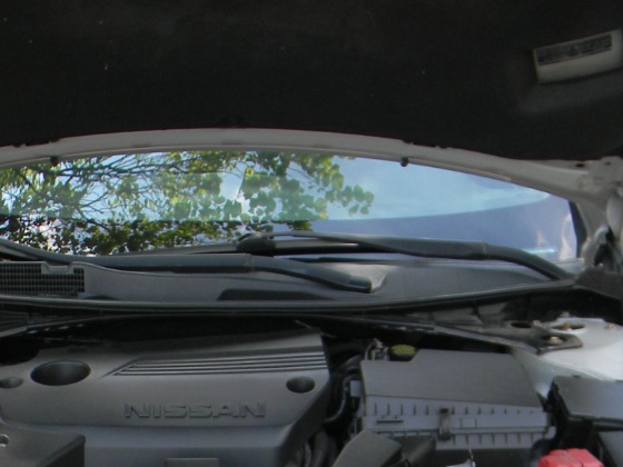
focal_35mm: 72
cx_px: 258
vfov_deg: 19.4
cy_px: 536
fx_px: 1296
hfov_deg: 27.0
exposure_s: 1/110
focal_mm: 5
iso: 80
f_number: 3.5
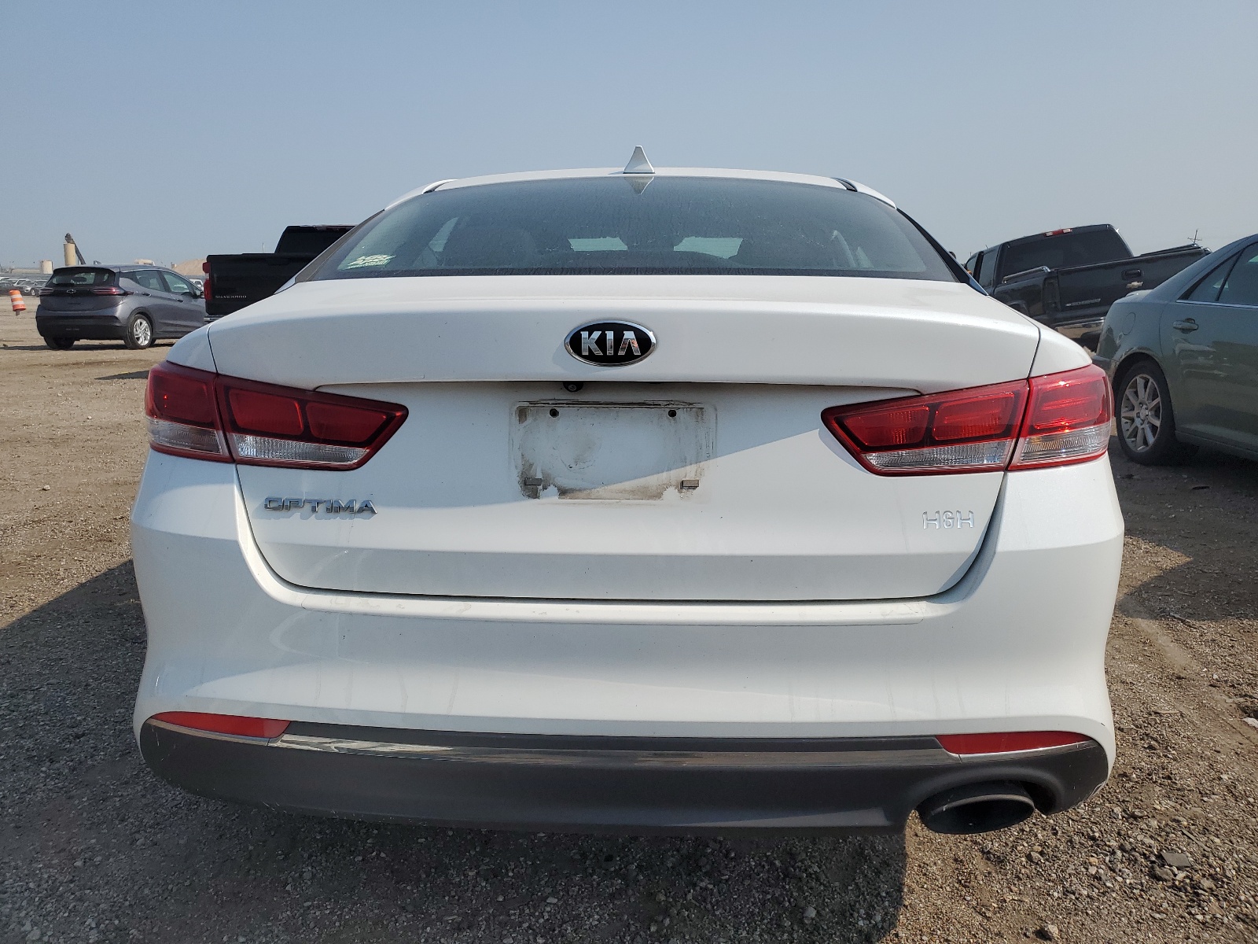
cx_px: 629
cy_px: 472
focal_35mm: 26
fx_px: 945
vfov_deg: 53.1
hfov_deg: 67.3
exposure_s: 1/10000
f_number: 1.5
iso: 50
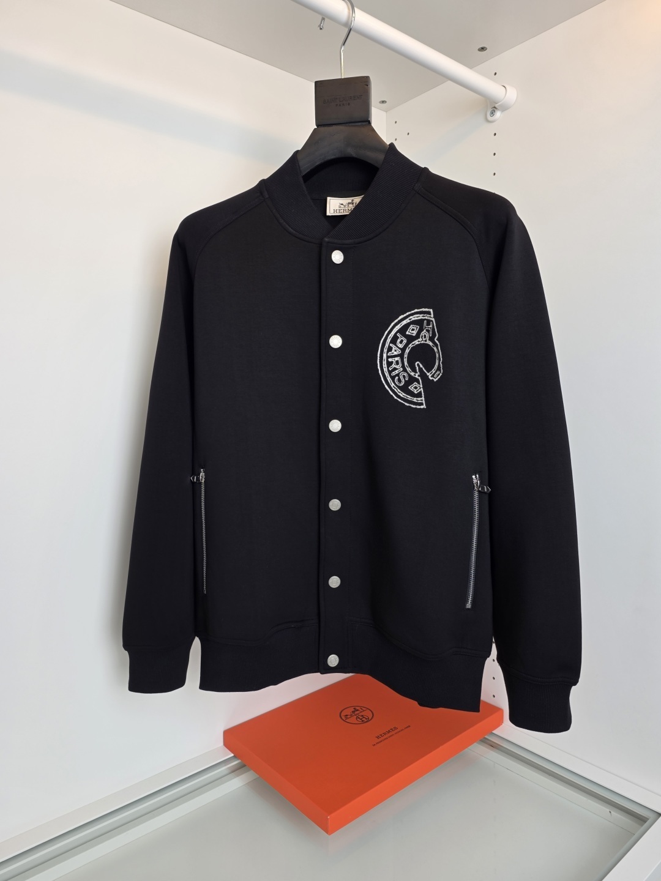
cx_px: 330
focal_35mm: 23
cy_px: 440
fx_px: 586
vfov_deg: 73.9
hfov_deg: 58.9
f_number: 1.7
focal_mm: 6.3
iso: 20
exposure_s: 1/59.9
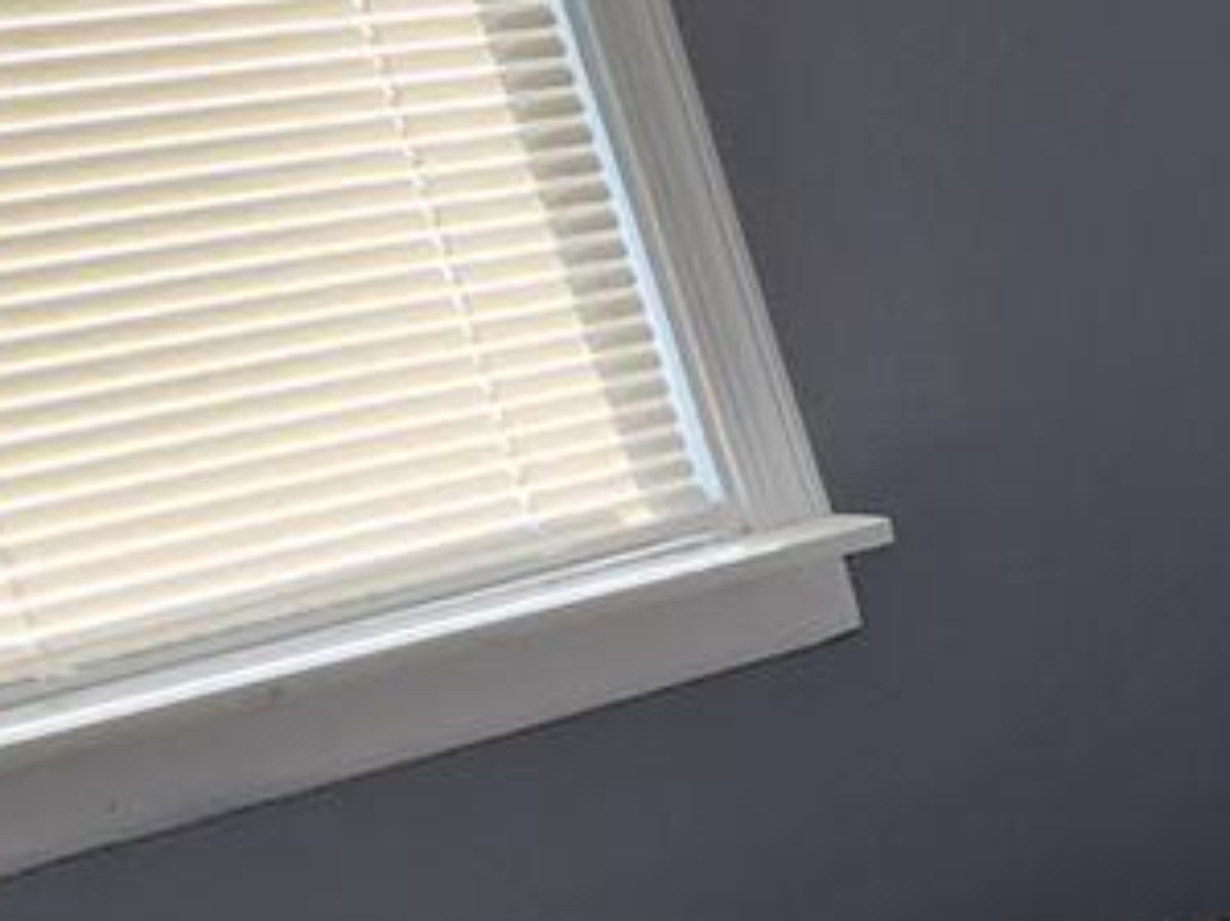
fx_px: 3161
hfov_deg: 12.5
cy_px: 913
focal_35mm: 89
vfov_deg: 16.3
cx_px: 3435
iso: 80
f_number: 2.2
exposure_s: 1/120
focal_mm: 2.2
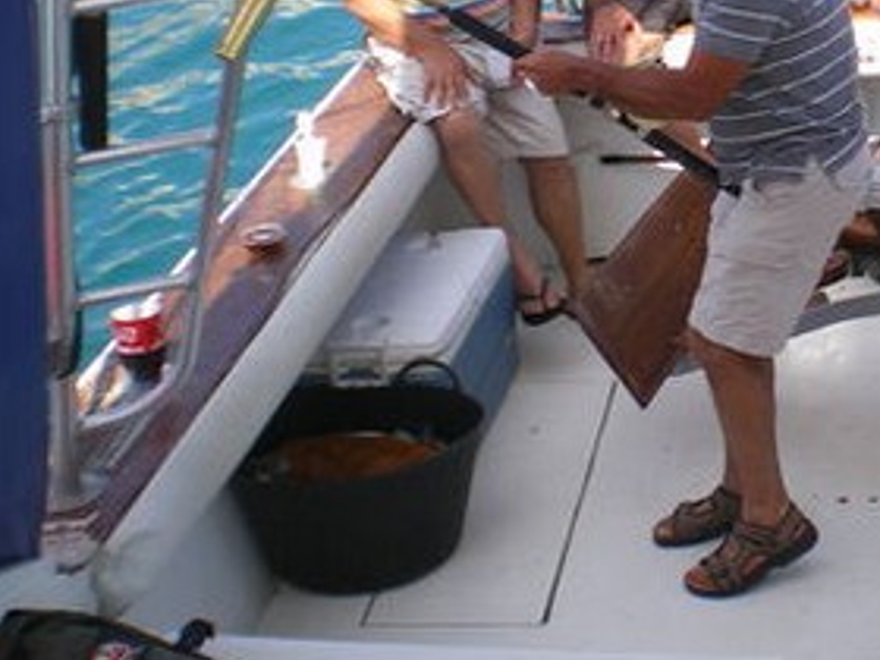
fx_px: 2059
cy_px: 50
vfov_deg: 17.9
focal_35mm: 81
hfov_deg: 23.0
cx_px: 911
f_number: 4.6
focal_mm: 6.3
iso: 50
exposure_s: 1/200
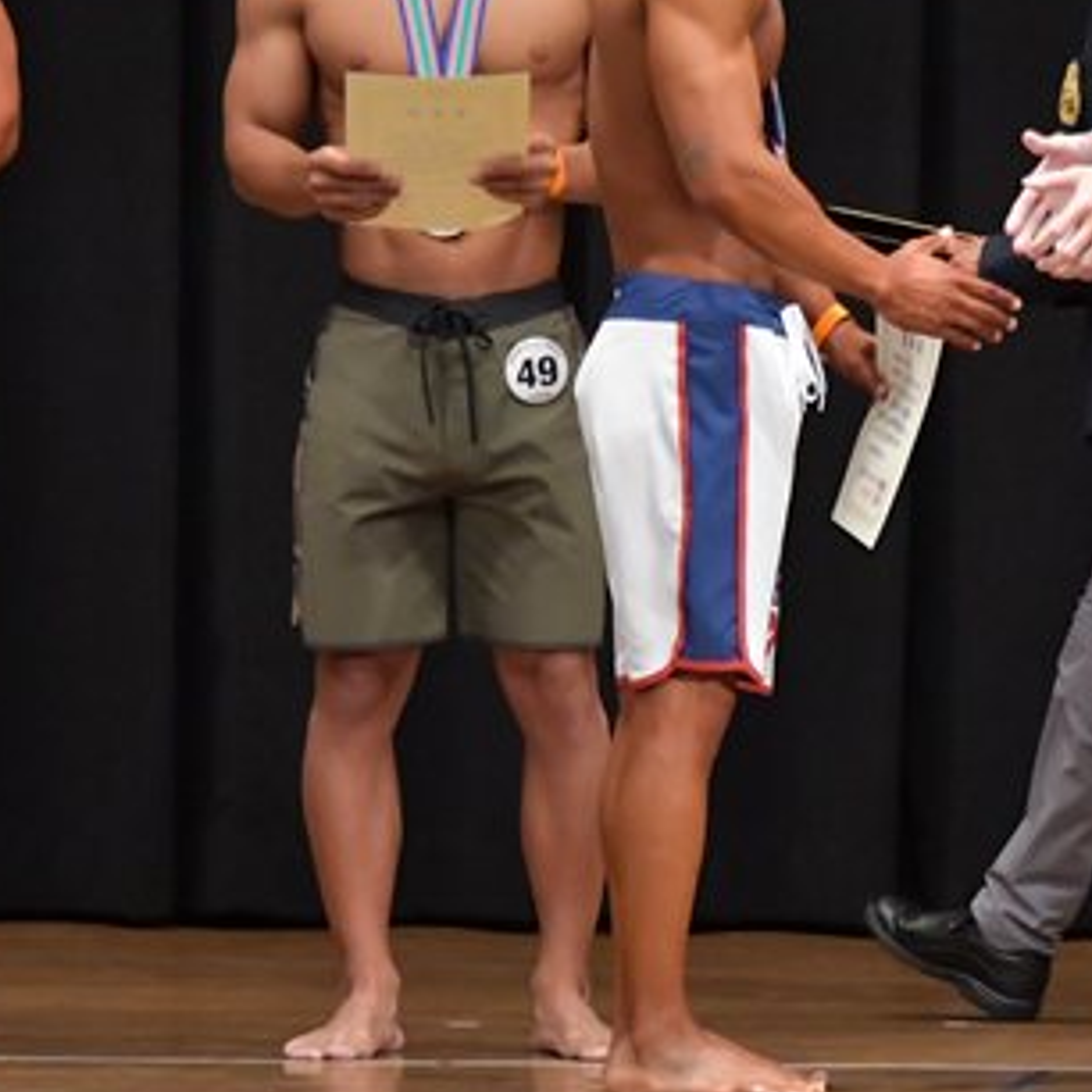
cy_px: 357
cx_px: 1162
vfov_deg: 3.6
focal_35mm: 484
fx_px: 17274
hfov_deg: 3.6
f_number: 5.6
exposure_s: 1/400
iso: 6400
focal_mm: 150
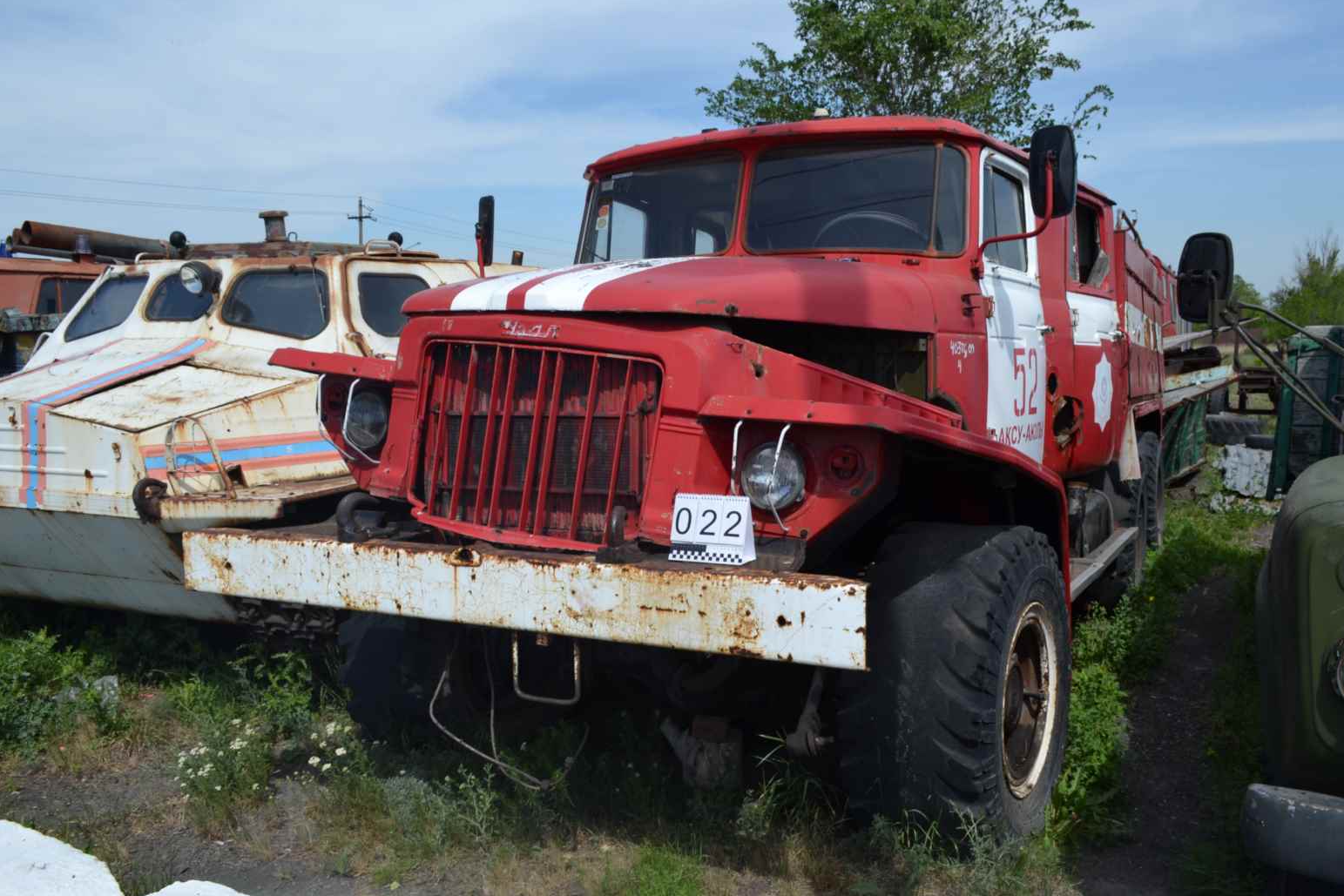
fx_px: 1045
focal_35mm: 28
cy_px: 434
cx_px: 696
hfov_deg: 65.4
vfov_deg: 46.4
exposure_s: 1/200
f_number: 7.1
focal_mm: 18
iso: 100
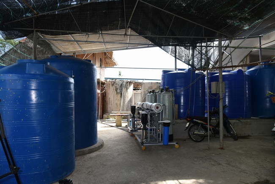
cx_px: 138
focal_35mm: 24
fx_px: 183
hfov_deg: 73.7
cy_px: 92
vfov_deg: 53.2
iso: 200
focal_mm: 24
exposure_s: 1/100
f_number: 7.1
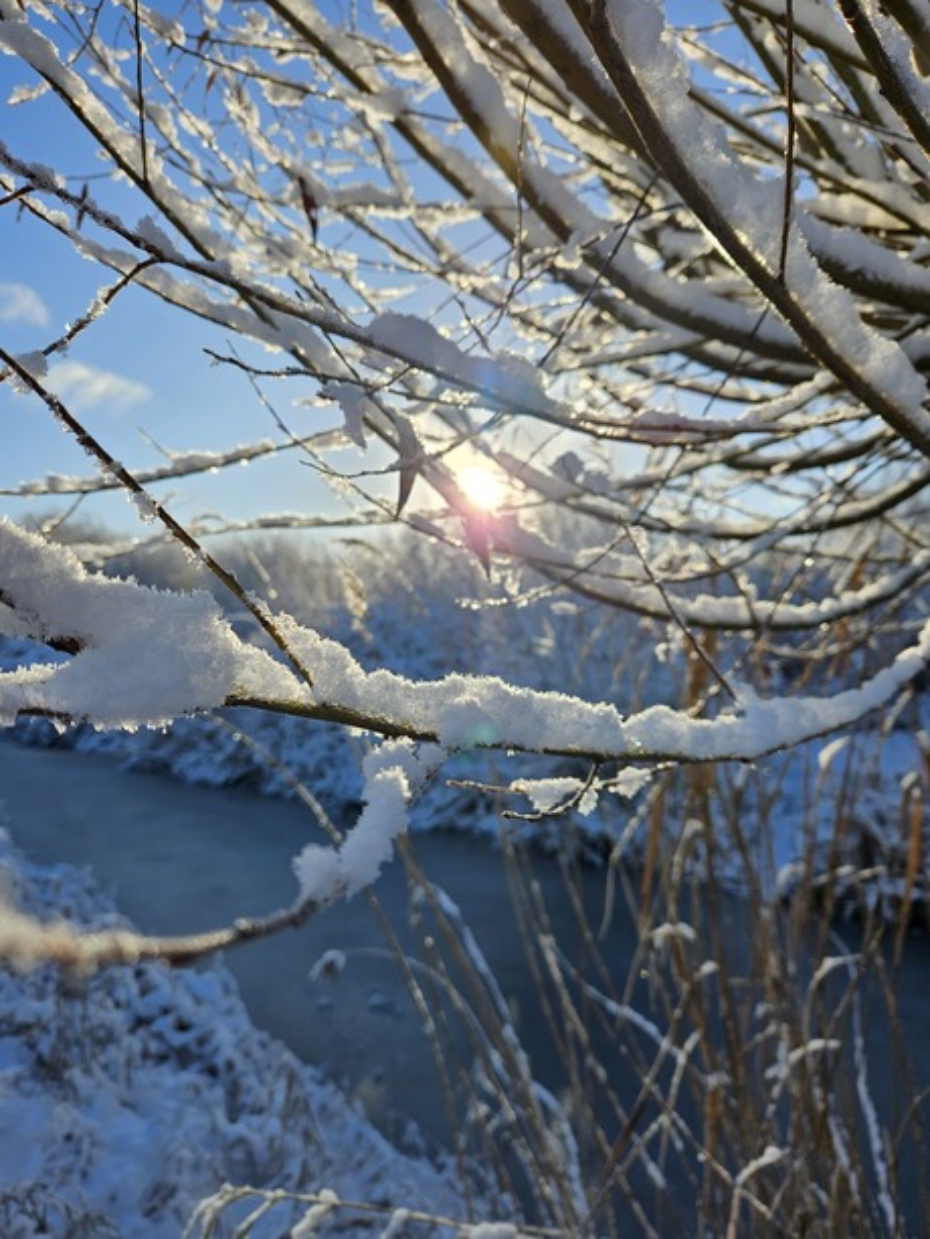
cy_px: 620
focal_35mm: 23
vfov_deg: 73.9
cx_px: 465
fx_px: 824
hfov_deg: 58.9
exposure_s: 1/2327
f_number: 1.8
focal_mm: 5.4
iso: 25
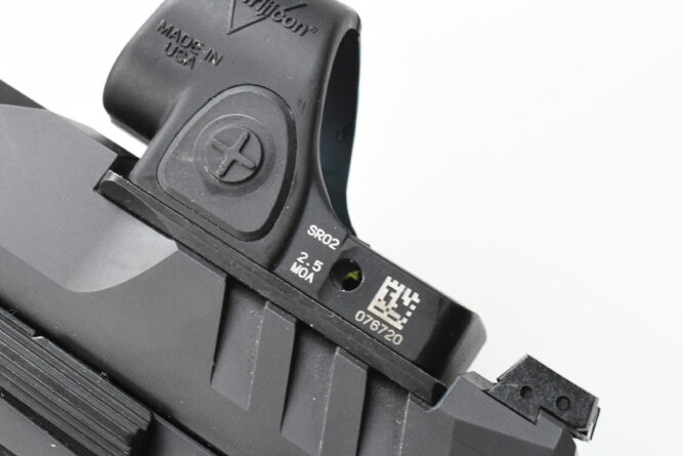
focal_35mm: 96
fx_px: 1822
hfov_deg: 21.0
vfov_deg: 14.3
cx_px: 162
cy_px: 183
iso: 1600
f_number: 13
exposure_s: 1/30
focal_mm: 40
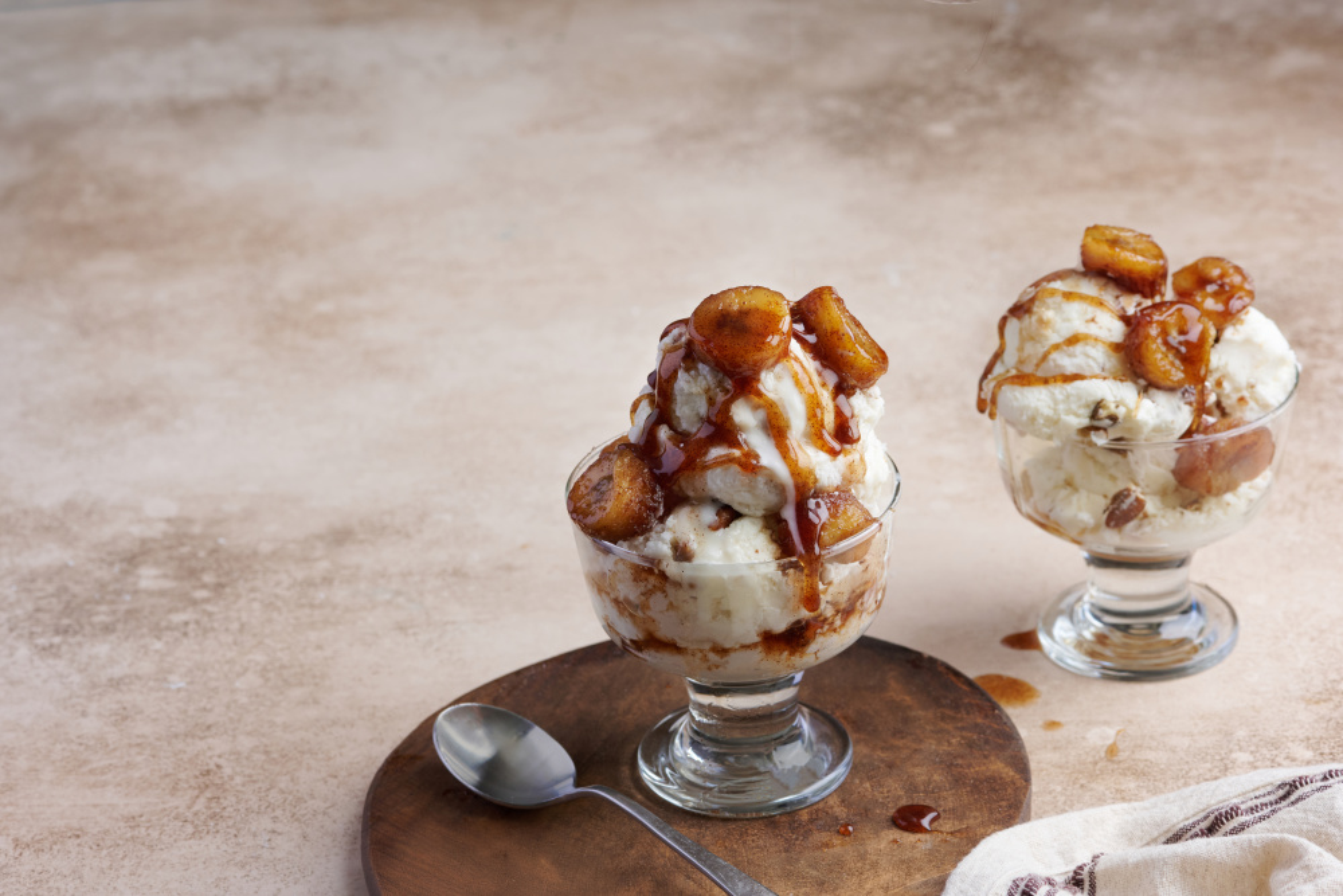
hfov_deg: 19.5
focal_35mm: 105
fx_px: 3917
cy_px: 448
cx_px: 672
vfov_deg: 13.0
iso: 500
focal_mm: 105
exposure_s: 1/160
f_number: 14
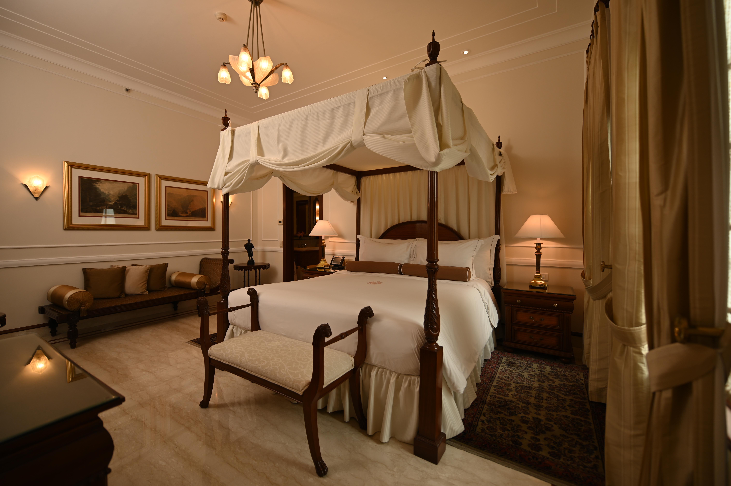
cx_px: 366
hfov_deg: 100.4
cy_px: 243
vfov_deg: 77.2
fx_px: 304
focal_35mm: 15
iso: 100
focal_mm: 15
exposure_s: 1/100
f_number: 2.8
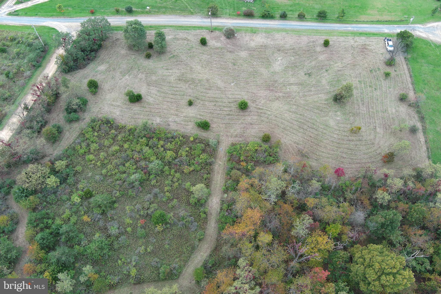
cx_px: 220
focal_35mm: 29
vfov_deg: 45.0
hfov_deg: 63.7
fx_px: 355
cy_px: 147
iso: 100
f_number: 2.8
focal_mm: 10.57
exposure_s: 1/144
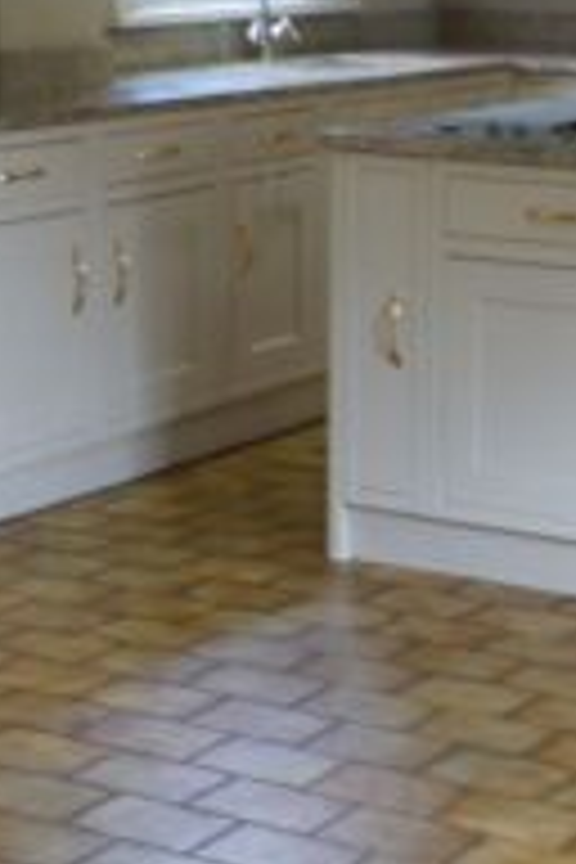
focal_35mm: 100
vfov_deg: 20.4
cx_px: 504
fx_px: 2400
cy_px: 299
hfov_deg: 13.6
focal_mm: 16
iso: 200
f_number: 8
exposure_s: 1/6
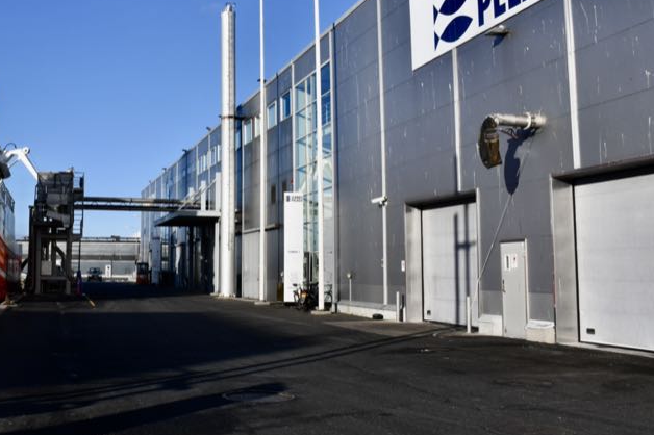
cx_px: 145
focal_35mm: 43
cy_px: 164
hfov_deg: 43.6
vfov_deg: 31.0
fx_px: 781
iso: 100
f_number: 9
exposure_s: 1/320
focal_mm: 18
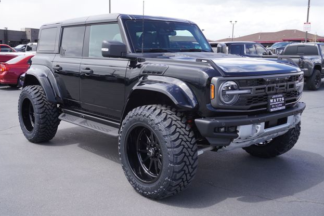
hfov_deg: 51.9
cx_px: 159
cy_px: 107
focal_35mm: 37
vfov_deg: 36.0
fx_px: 333
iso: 100
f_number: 6.3
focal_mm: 24
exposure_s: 1/160
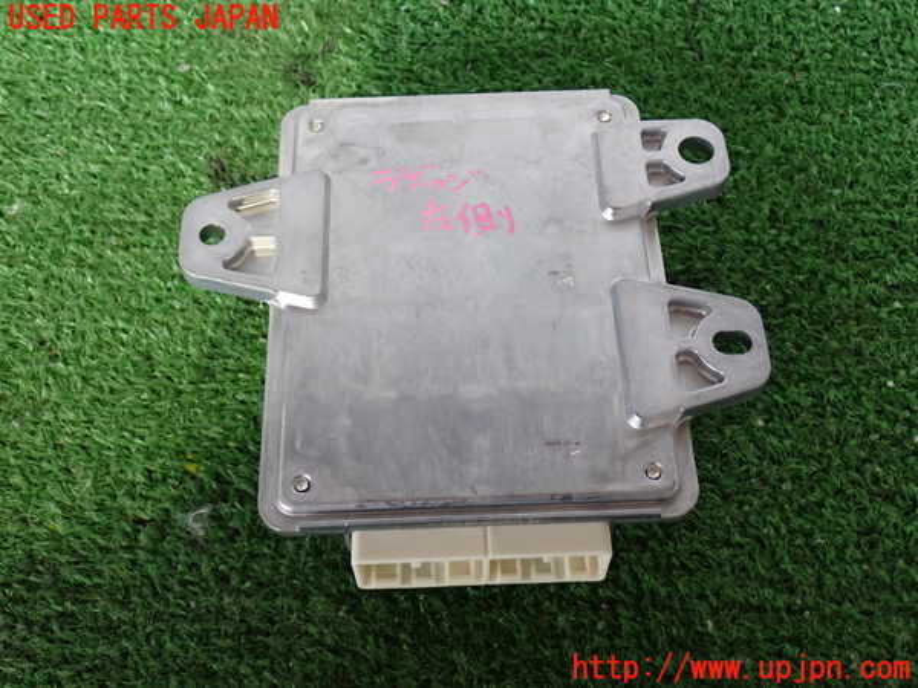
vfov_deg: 35.1
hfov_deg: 45.8
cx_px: 459
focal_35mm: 41
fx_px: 1087
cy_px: 344
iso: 500
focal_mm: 7.31
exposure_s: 1/40
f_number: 2.8
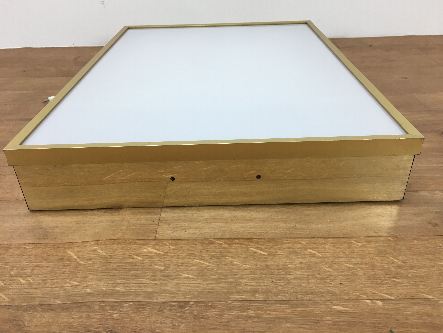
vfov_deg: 48.2
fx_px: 371
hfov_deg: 61.7
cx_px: 222
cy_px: 166
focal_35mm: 29
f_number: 2.2
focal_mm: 4.15
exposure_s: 1/33
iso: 32
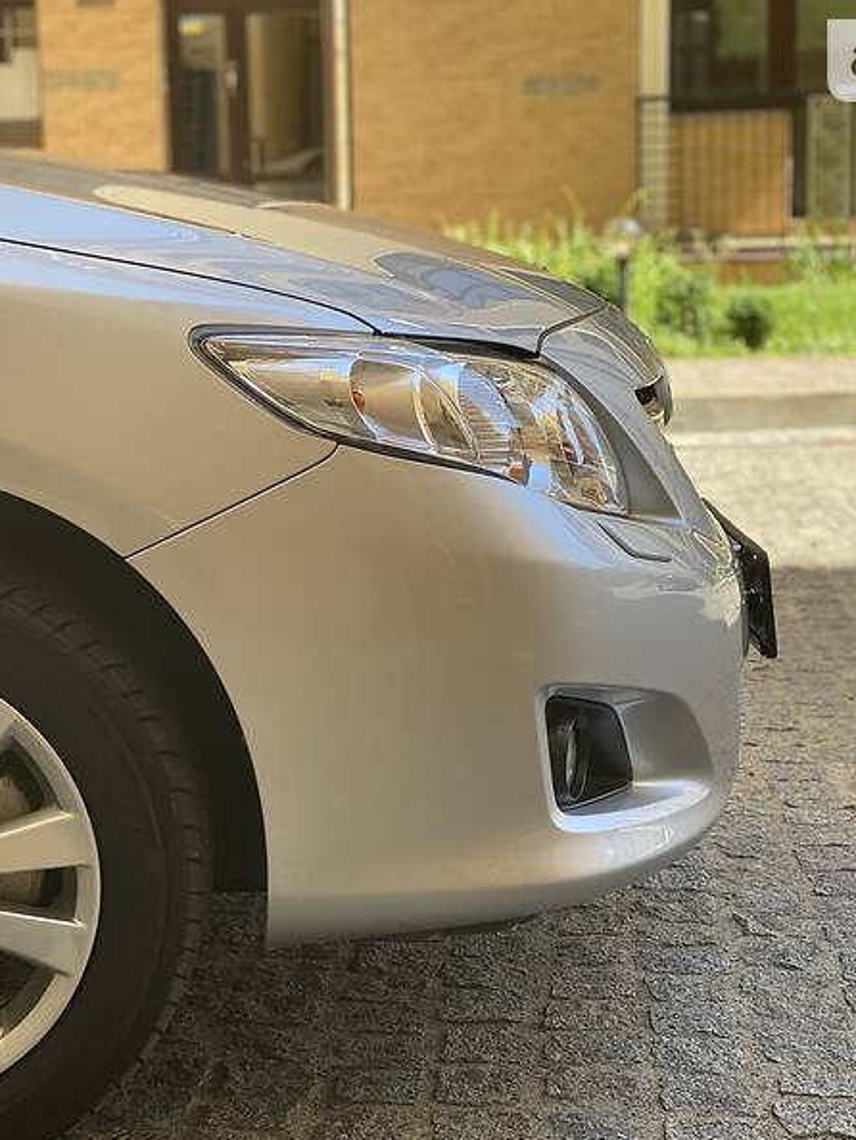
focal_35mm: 70
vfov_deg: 27.8
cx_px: 365
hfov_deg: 21.0
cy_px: 572
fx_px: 2306
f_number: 2
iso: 20
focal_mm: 6
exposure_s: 1/258
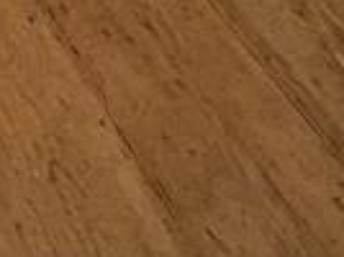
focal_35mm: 107
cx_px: -211
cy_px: -707
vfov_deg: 8.6
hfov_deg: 16.4
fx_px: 1061
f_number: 2.2
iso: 500
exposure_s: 1/50
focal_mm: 2.22
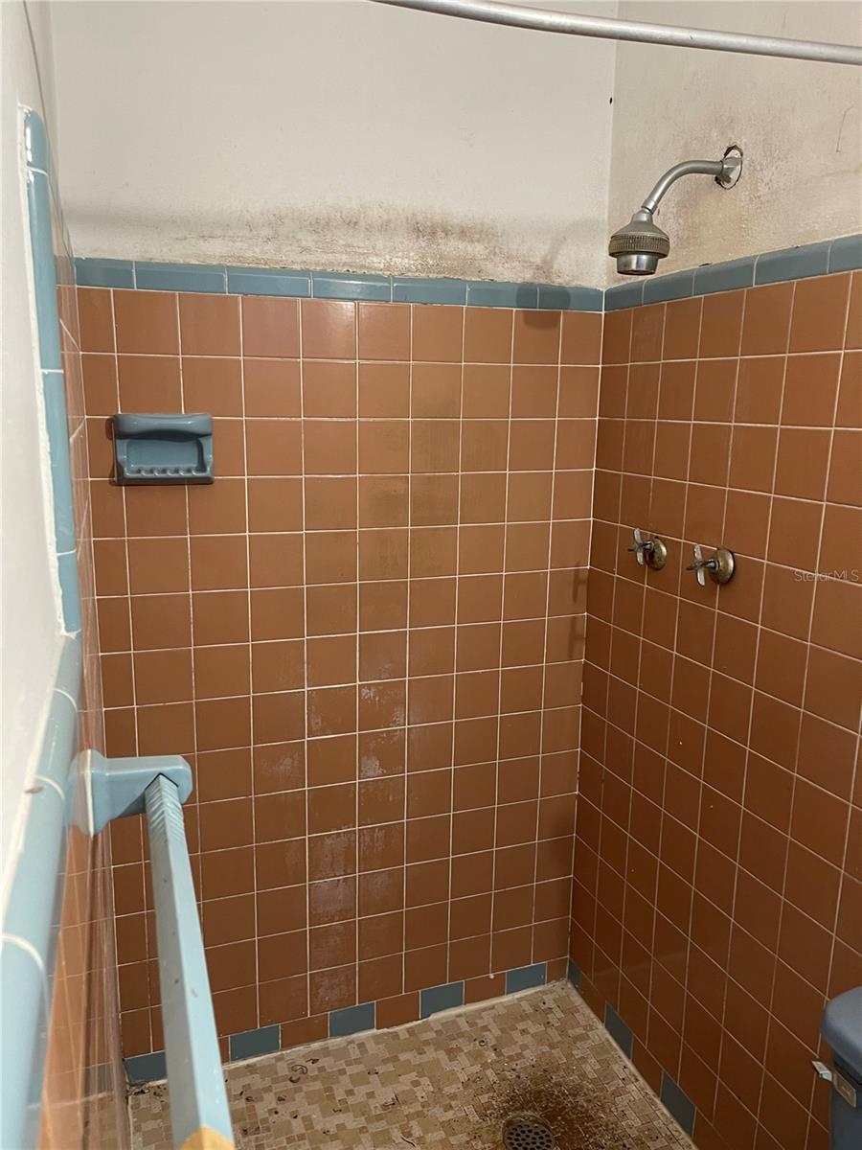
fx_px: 830
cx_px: 431
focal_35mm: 25
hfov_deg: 54.9
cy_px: 575
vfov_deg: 69.4
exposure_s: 1/60
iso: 250
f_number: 1.6
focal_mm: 5.1
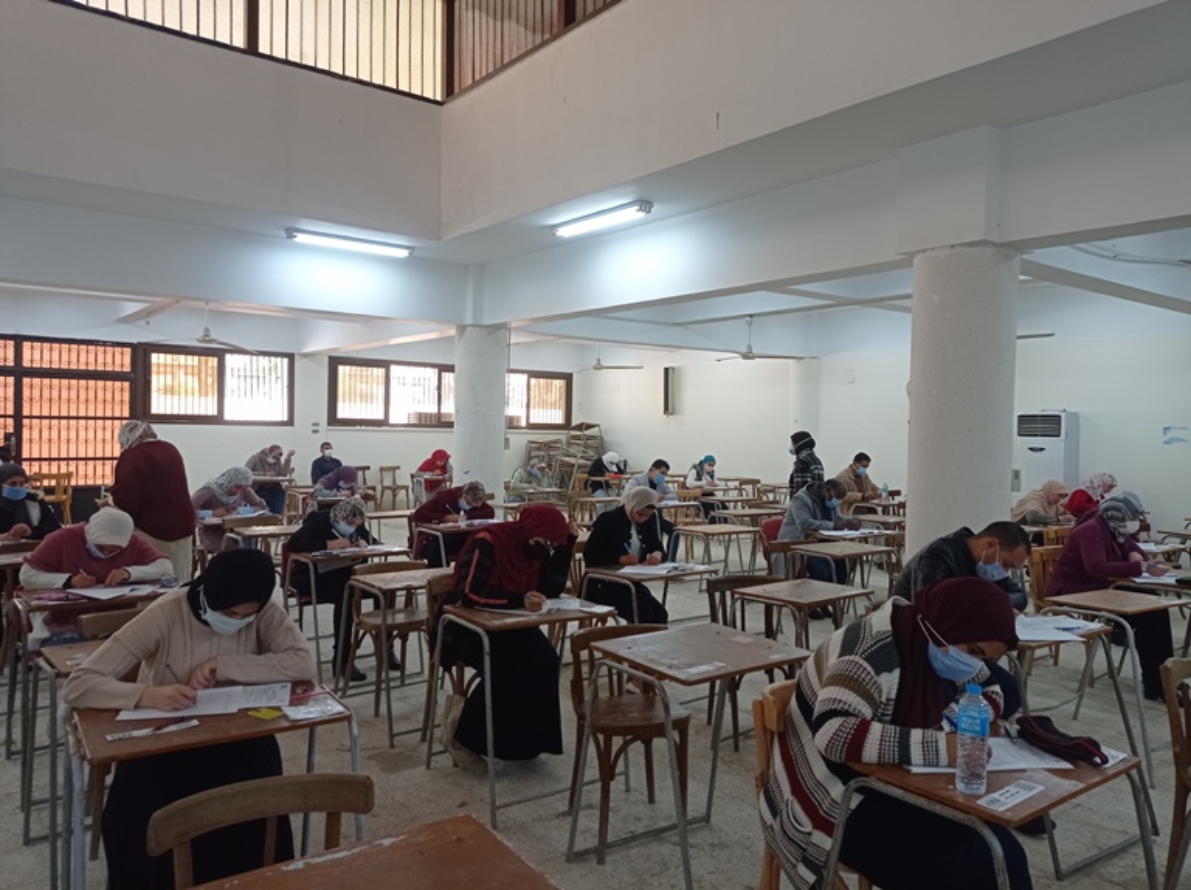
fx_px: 962
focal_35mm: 28
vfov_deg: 49.6
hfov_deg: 63.5
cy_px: 445
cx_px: 596
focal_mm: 4.74
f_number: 1.79
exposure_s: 1/109
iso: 100
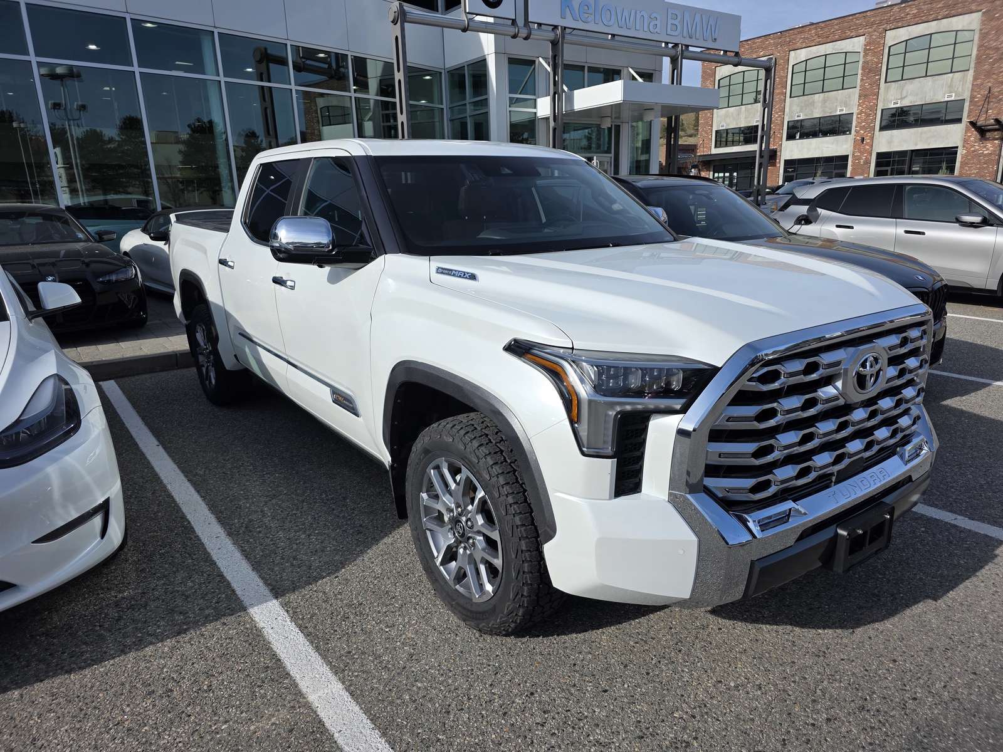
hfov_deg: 73.9
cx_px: 502
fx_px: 666
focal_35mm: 23
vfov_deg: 58.9
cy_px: 376
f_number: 1.7
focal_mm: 6.3
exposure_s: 1/6355
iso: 80
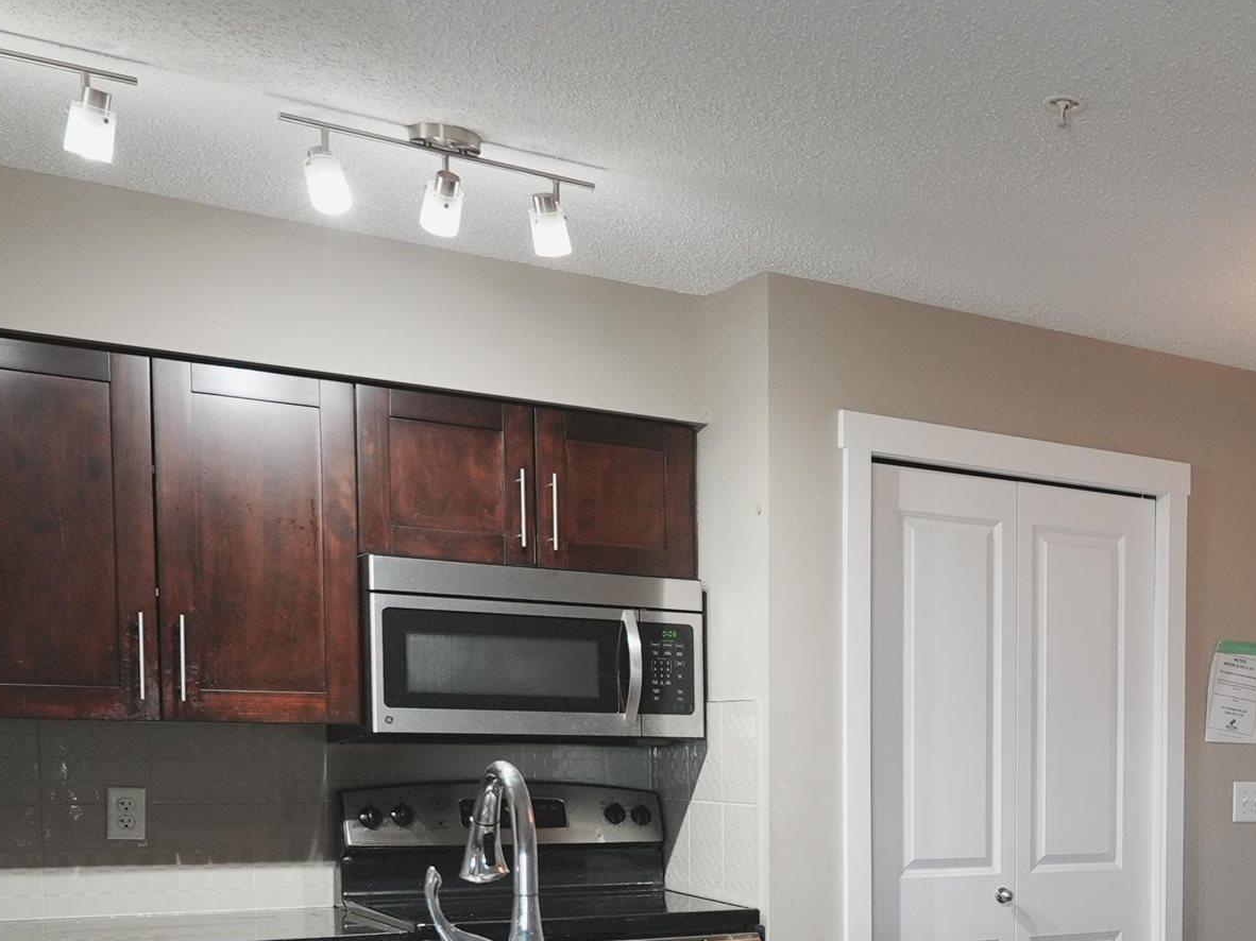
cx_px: 1318
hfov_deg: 34.1
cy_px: 875
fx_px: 1814
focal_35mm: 50
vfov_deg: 27.9
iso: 1000
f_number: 4.5
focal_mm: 20
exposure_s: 1/40
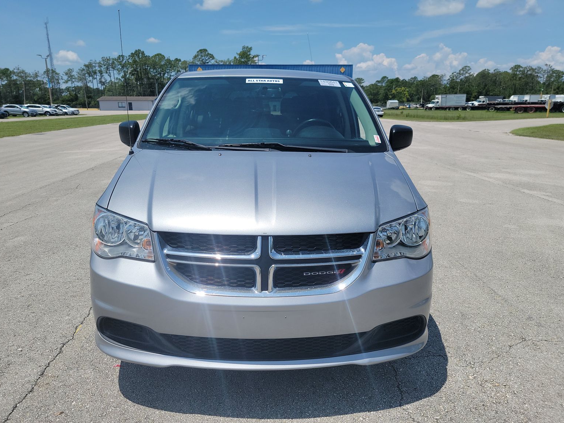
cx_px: 278
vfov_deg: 54.9
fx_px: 407
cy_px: 209
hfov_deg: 69.4
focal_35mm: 25
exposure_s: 1/1567
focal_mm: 6.7
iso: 50
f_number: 1.8
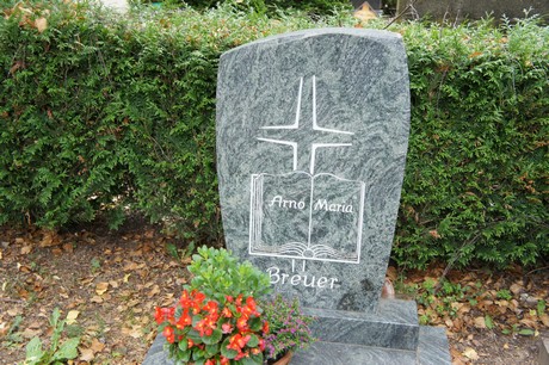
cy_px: 182
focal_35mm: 48
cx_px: 274
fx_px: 731
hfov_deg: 41.1
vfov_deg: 28.0
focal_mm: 32
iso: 500
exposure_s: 1/125
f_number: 4.5
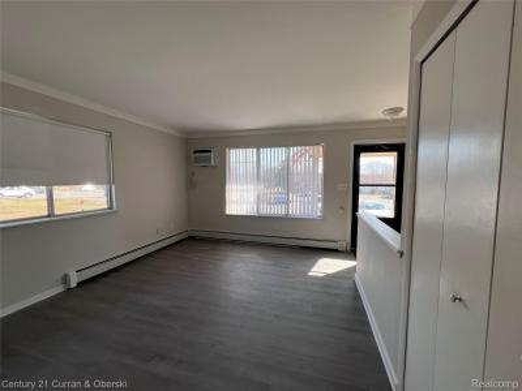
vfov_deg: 89.9
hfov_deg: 106.2
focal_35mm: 13
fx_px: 196
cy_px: 196
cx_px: 261
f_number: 1.8
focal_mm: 1.57
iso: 32
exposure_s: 1/194
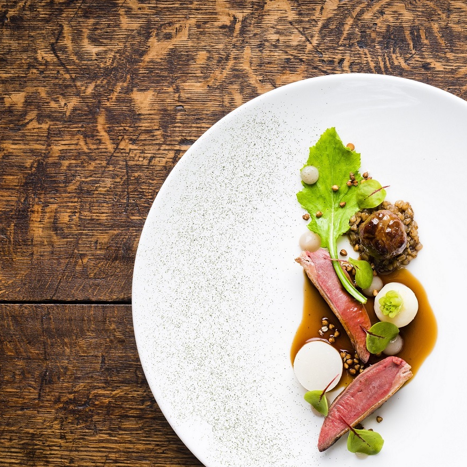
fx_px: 1297
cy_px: 282
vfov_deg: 20.4
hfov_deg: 20.3
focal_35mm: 85
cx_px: 333
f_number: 10
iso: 200
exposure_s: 1/125
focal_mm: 50
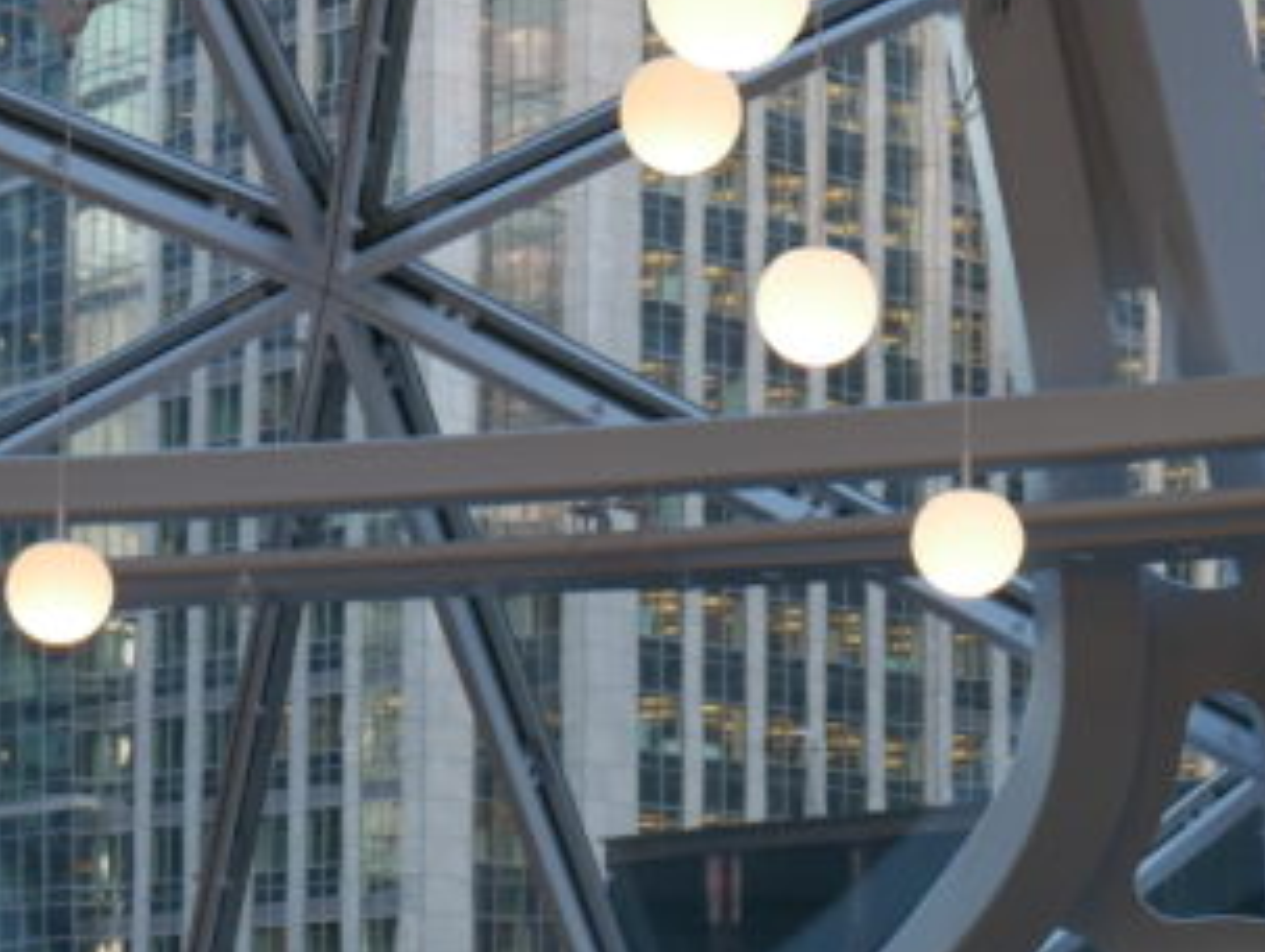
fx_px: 4208
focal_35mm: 115
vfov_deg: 12.8
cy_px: 775
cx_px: 676
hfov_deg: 17.1
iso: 200
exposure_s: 1/80
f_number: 4.7
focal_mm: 22
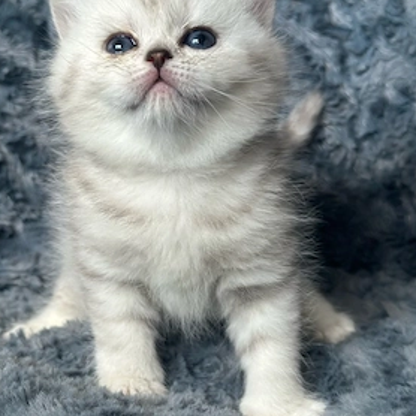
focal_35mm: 61
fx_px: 829
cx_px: 202
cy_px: 227
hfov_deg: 28.2
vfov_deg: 28.1
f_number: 1.78
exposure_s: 1/121
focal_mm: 6.86
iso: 80
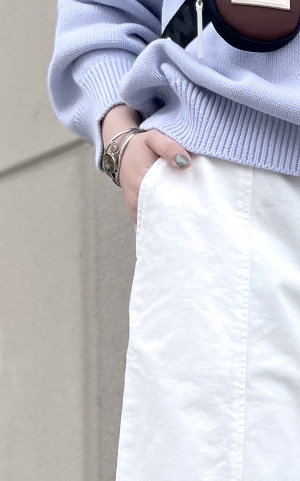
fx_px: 981
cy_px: 566
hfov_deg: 17.0
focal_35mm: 75
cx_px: 298
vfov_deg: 25.0
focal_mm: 4.2
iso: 50
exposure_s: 1/1642
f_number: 1.6
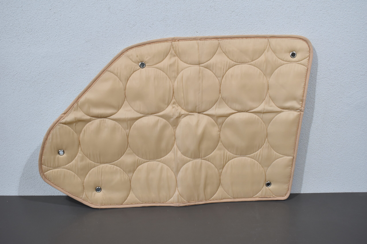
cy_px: 122
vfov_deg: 33.0
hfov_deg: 47.9
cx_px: 184
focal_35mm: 40
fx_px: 413
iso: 400
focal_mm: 27
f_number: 5.6
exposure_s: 1/125
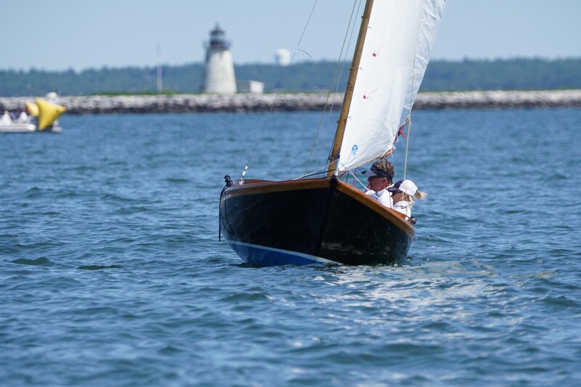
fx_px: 8108
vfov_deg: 2.7
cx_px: 290
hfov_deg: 4.1
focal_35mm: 502
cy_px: 194
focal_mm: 335
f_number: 5.6
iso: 400
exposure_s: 1/2000
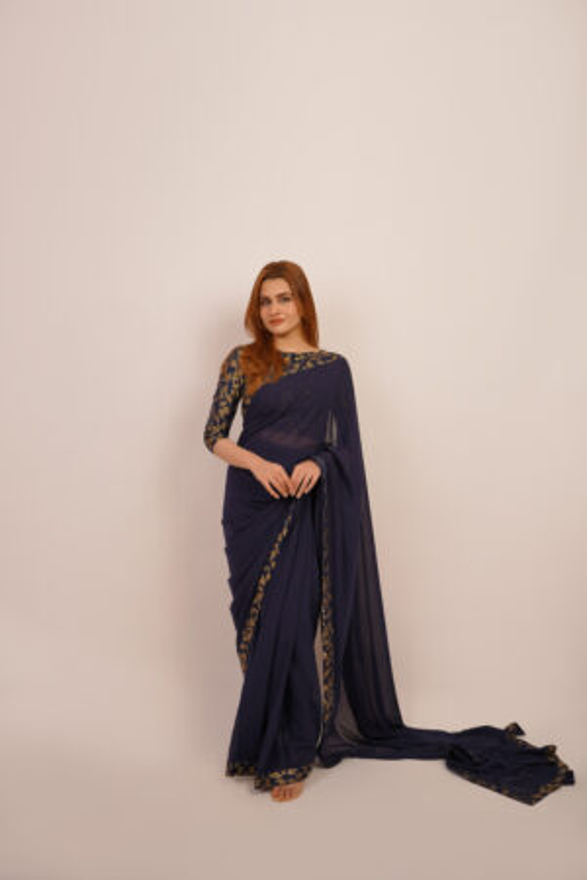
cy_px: 440
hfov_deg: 37.9
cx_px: 294
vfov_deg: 54.4
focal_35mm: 35
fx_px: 856
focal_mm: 35
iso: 160
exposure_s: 1/100
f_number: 3.2
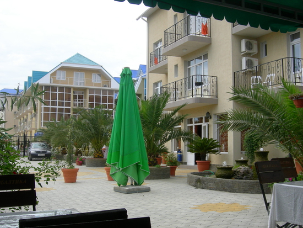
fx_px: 385
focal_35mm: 44
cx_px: 152
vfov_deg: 32.9
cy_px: 114
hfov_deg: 42.9
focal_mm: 9.1
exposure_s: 1/198
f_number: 5.1
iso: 64
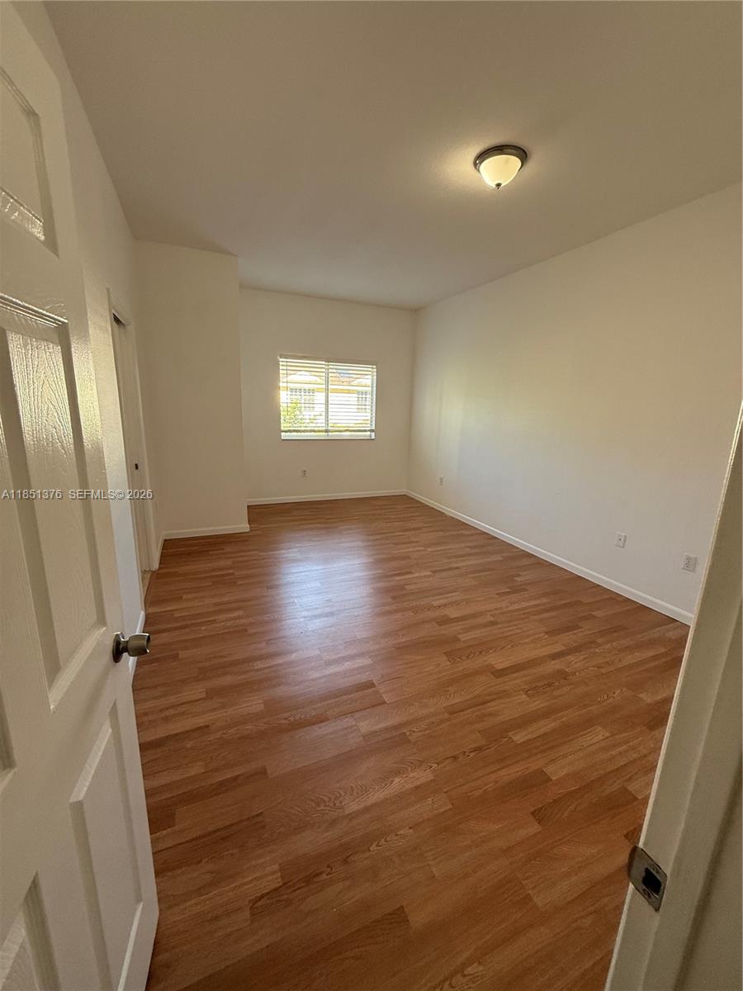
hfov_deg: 85.7
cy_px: 496
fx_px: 401
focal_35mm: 14
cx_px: 372
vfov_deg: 102.1
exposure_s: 1/99
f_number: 2.2
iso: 160
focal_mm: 2.22
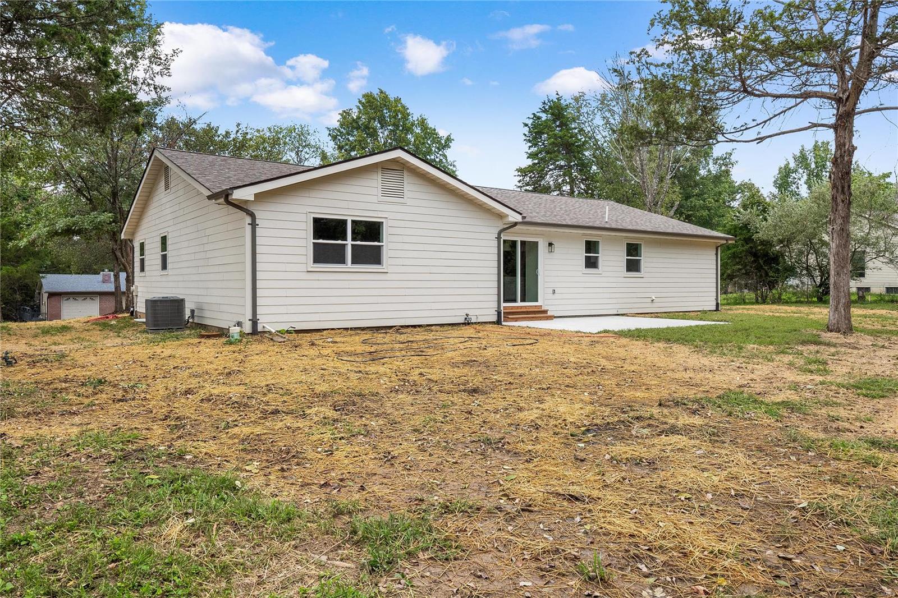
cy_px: 299
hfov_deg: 73.8
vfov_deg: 53.1
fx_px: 599
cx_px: 449
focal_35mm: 24
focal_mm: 12
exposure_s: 1/320
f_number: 6.3
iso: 400
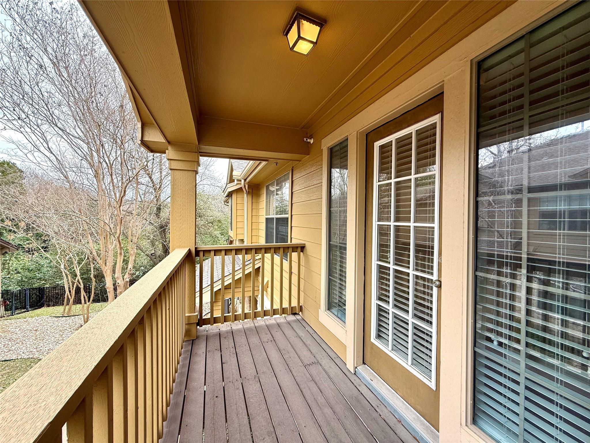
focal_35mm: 14
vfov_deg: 85.7
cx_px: 295
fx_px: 239
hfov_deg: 102.1
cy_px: 222
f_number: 2.2
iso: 64
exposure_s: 1/230
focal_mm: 2.22
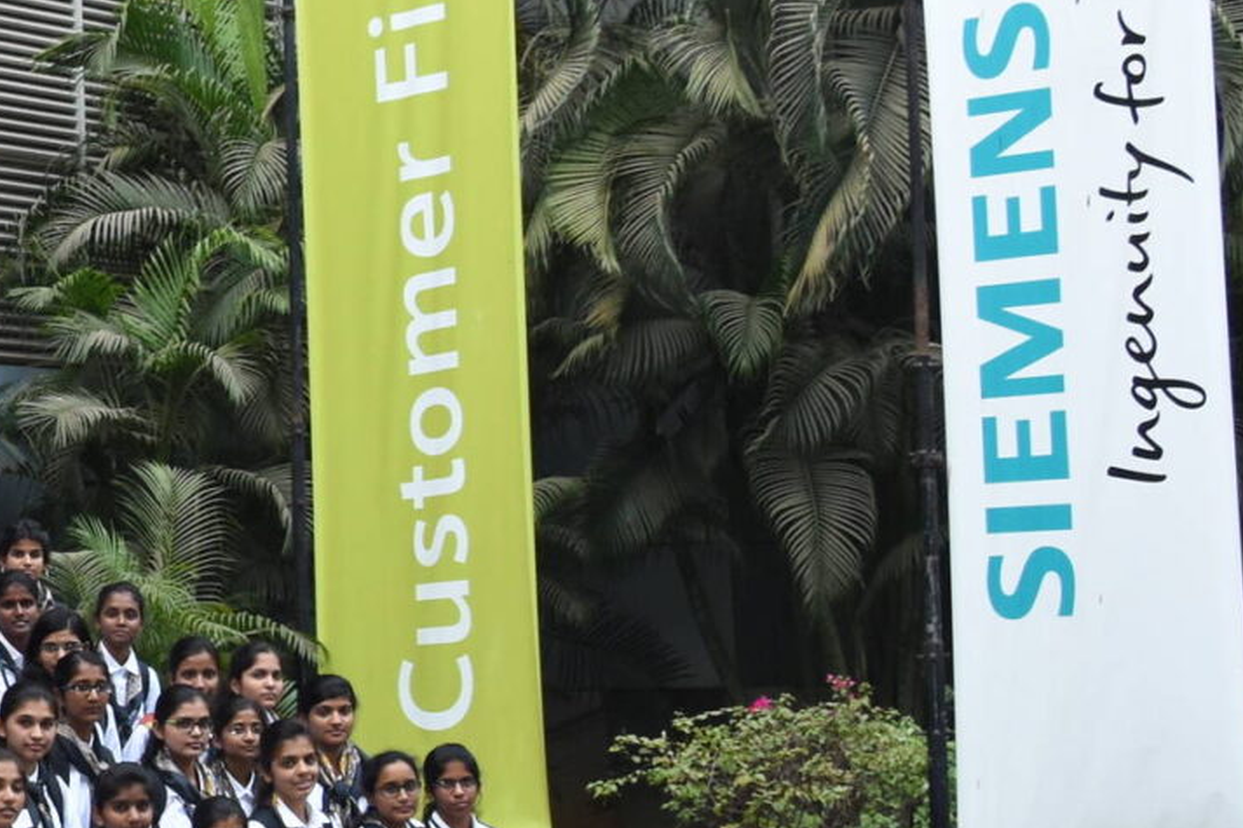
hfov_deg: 19.0
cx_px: -499
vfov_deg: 14.1
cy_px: 423
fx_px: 3348
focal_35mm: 97
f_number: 5.6
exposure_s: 1/125
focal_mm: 18
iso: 640
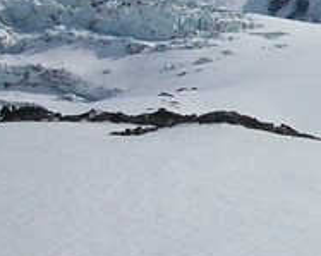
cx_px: 687
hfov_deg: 9.7
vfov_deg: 8.4
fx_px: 1736
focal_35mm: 183
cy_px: 72
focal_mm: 5.8
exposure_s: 1/250
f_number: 8.5
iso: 50
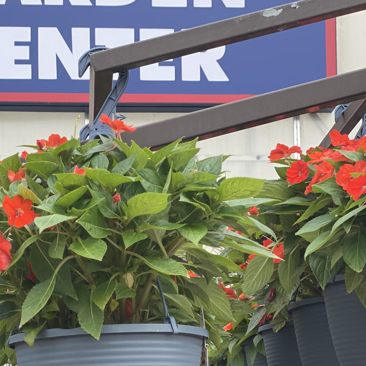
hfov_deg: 17.0
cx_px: 130
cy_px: 354
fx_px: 1220
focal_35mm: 102
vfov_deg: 16.7
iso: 20
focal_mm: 6
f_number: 2
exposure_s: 1/648
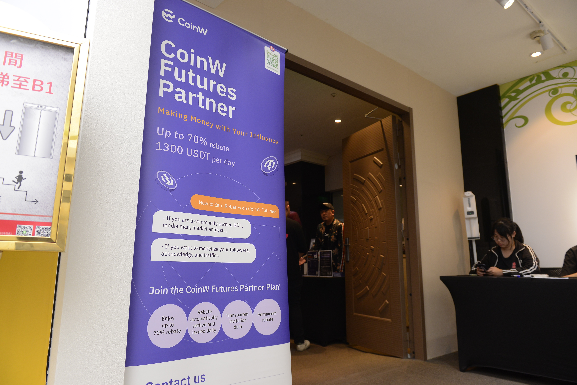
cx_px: 288
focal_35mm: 24
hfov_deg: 73.7
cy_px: 192
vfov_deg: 53.2
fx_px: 385
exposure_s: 1/125
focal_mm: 24
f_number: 4
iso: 800
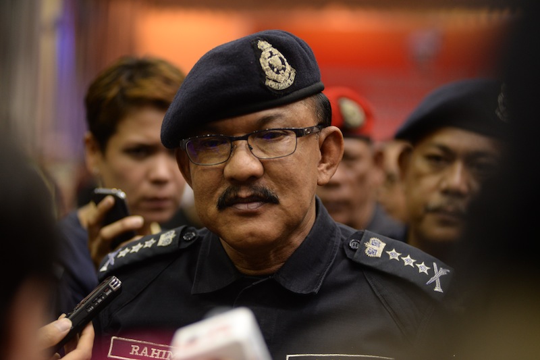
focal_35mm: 80
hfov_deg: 25.4
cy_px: 180
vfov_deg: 17.1
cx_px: 270
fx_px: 1200
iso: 1250
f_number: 2.8
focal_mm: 80
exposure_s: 1/125
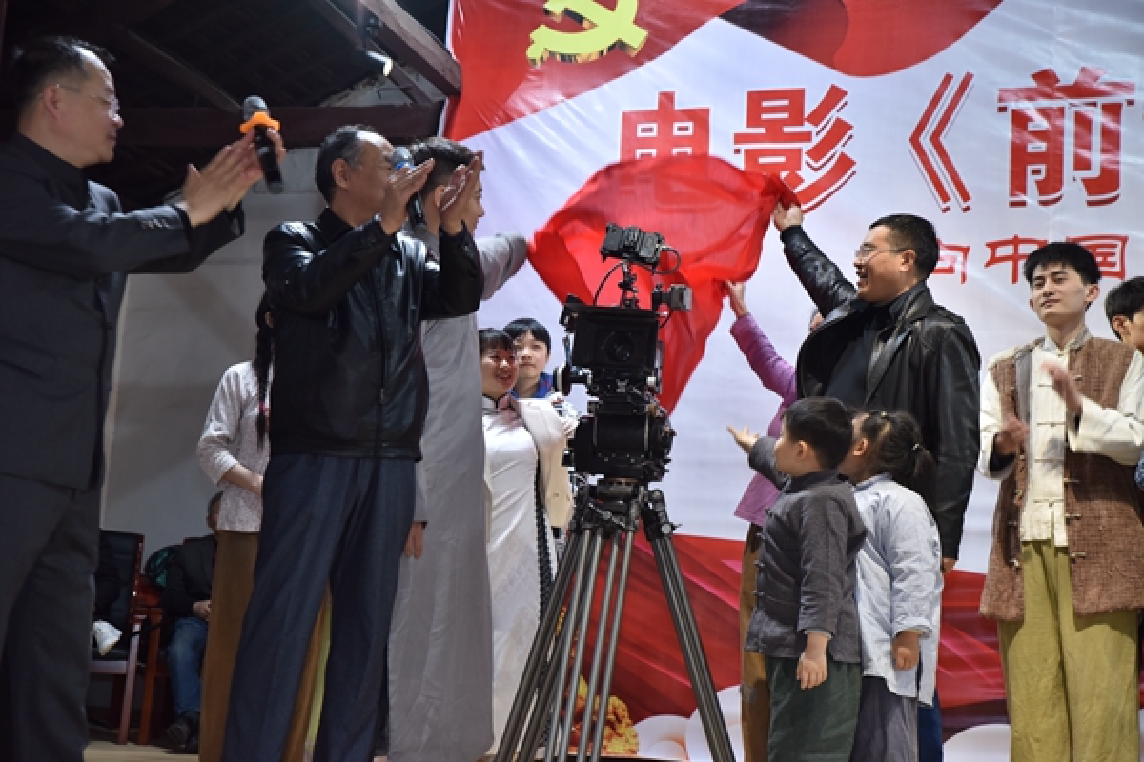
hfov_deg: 36.2
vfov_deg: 24.6
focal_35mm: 55
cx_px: 572
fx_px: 1748
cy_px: 381
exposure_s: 1/60
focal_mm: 55
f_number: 4
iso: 640
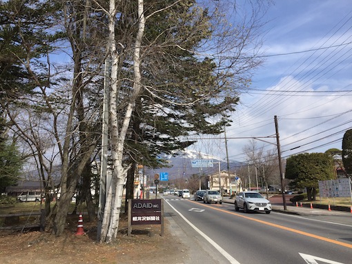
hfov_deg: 61.6
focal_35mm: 29
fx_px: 295
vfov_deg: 48.3
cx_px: 176
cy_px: 132
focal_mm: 4.15
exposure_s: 1/2083
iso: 32
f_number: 2.2
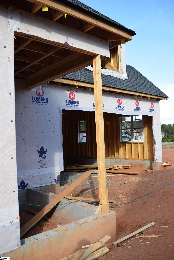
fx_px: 217
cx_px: 87
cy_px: 130
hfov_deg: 43.6
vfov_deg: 61.9
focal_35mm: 30
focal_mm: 20
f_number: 6.3
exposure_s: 1/160
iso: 100
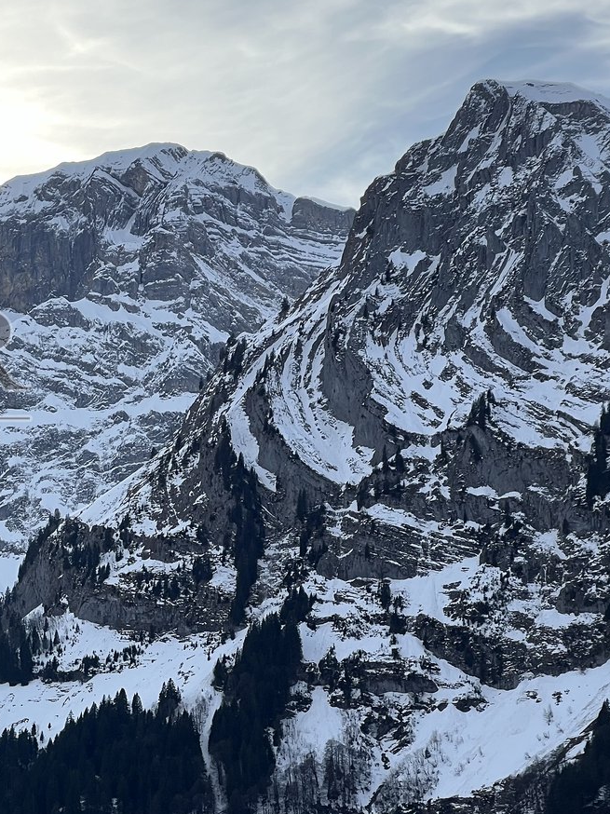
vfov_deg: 14.0
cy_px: 373
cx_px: -125
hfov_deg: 10.3
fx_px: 3315
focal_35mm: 141
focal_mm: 9
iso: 32
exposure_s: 1/424
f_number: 2.8
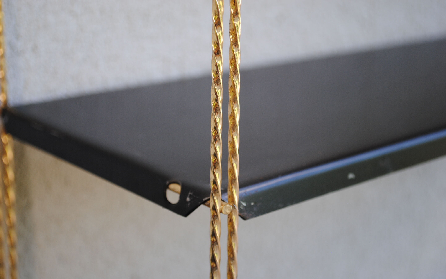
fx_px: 863
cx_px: 224
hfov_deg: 29.0
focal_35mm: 71
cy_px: 141
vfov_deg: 18.4
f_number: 5.3
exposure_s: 1/80
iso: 200
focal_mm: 46
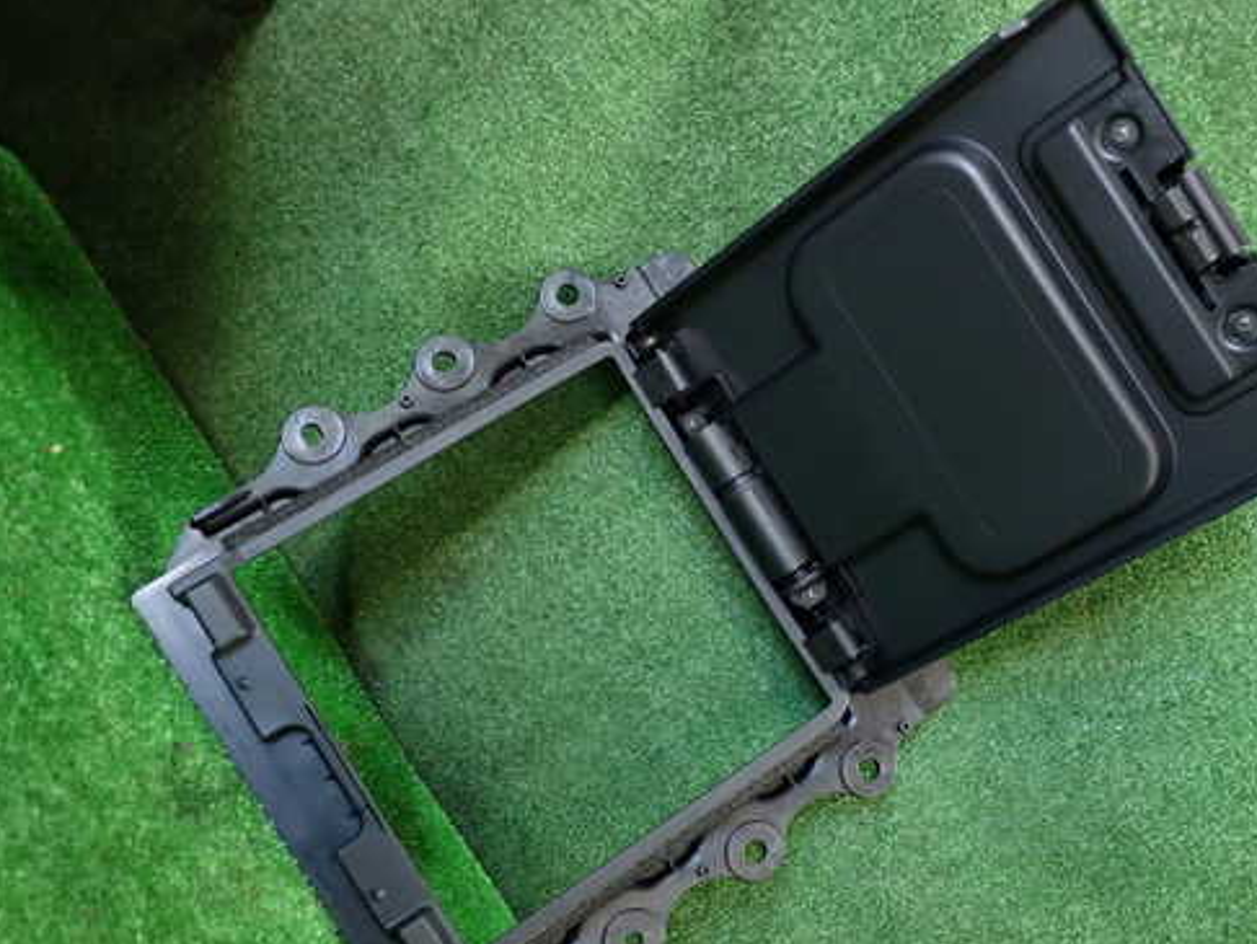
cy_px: 497
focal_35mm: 37
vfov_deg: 38.7
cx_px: 722
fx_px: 1344
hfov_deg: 49.9
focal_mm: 5.4
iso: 250
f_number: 2.3
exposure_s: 1/30
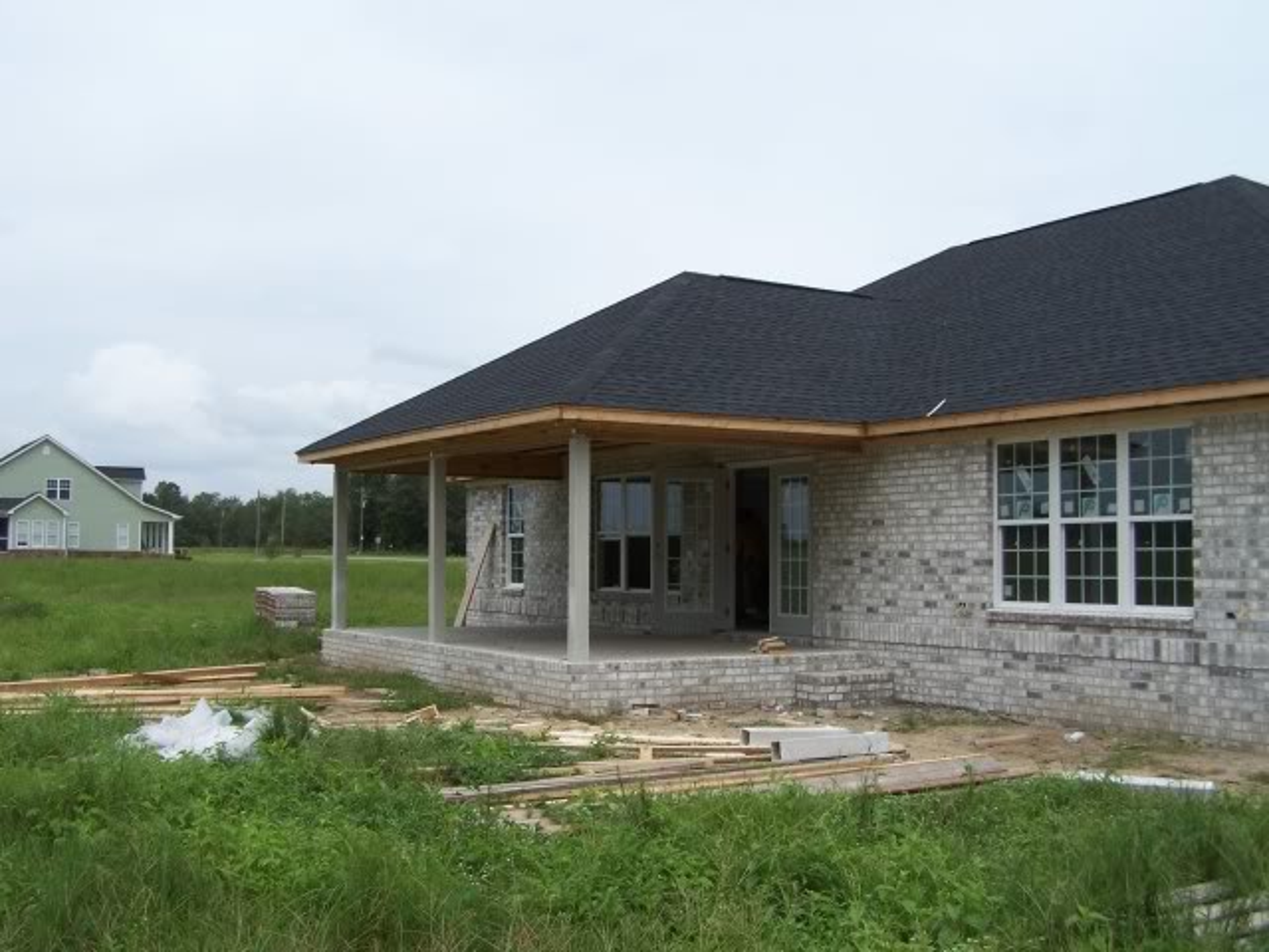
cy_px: 476
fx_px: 1393
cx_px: 634
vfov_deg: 37.7
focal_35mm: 38
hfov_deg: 49.0
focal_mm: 6.3
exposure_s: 1/1000
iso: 80
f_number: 4
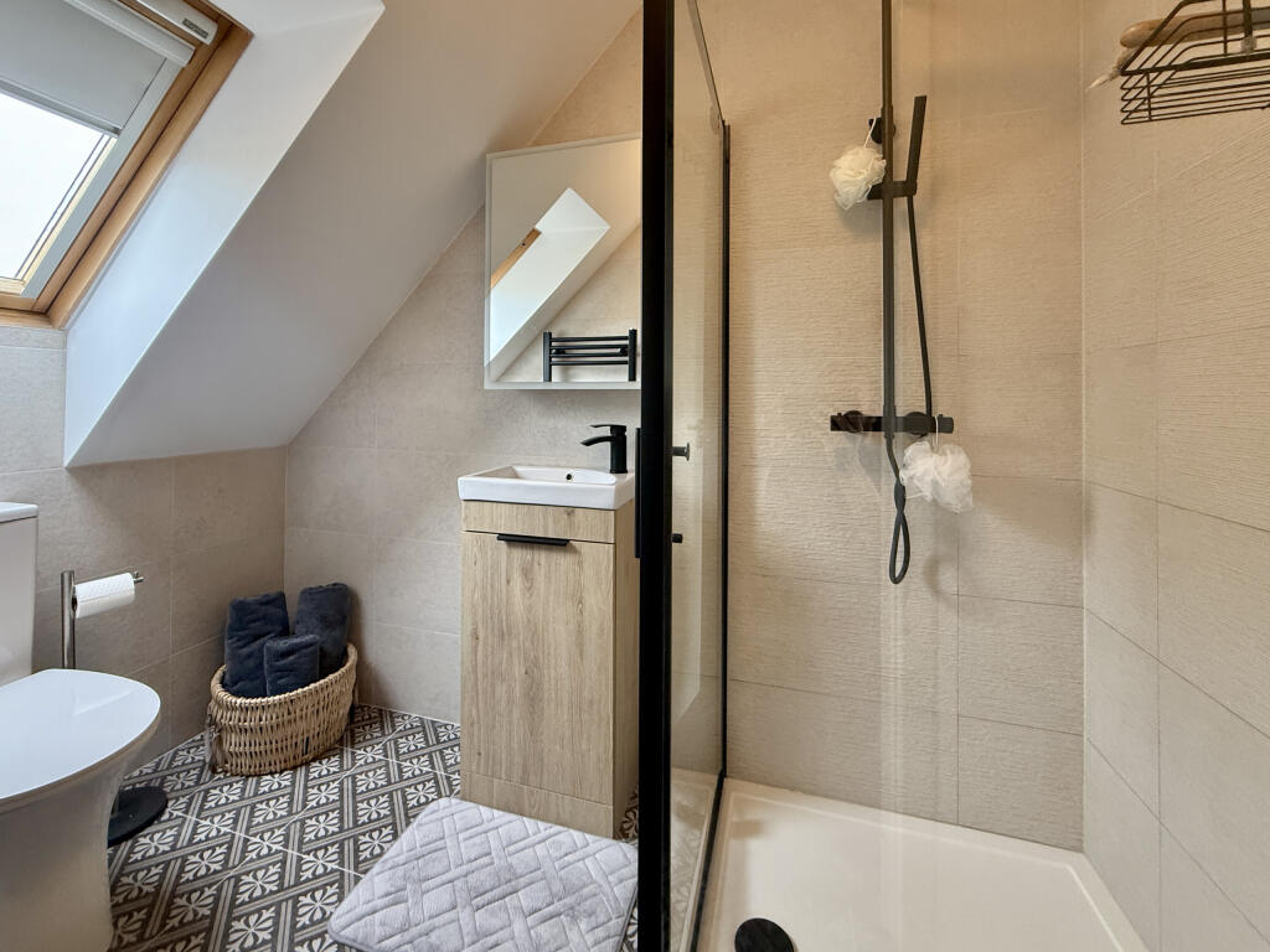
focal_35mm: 14
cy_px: 476
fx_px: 514
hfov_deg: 102.1
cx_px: 635
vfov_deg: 85.7
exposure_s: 1/99
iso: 320
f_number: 2.2
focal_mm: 2.22
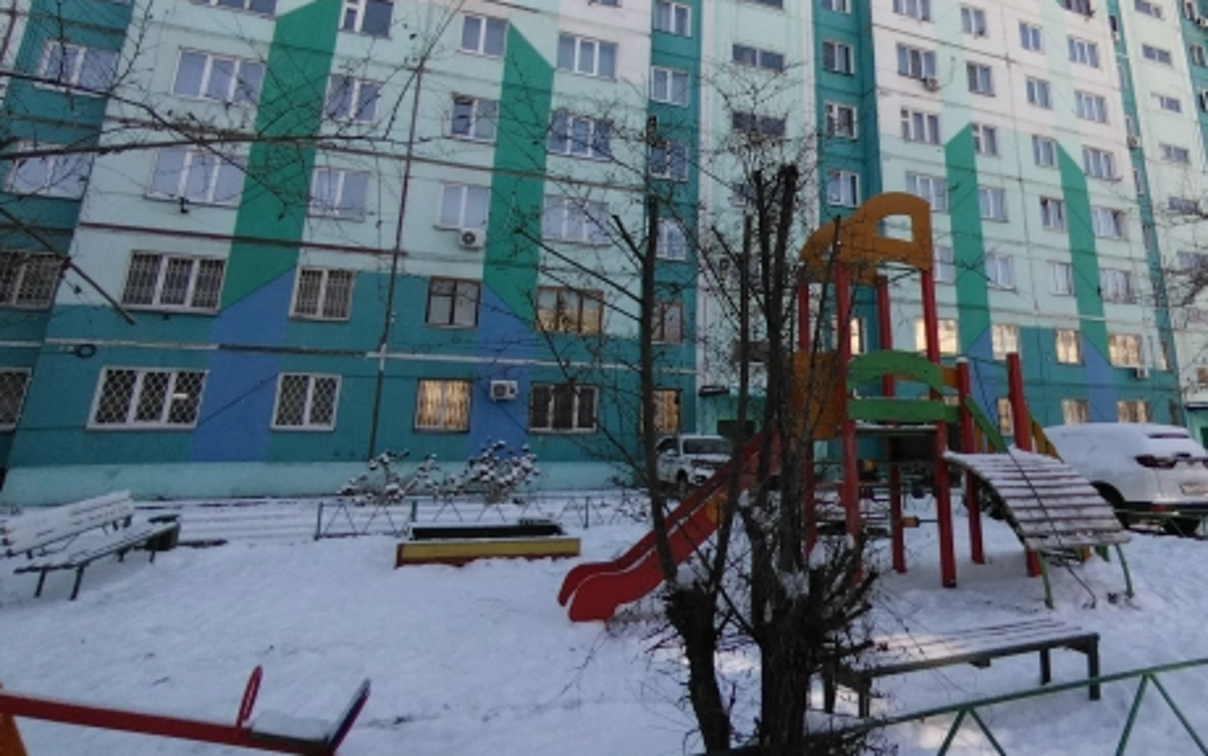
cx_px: 751
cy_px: 239
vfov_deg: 51.8
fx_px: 758
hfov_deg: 75.8
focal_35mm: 23
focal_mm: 1.68
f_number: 2.2
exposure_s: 1/502
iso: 100
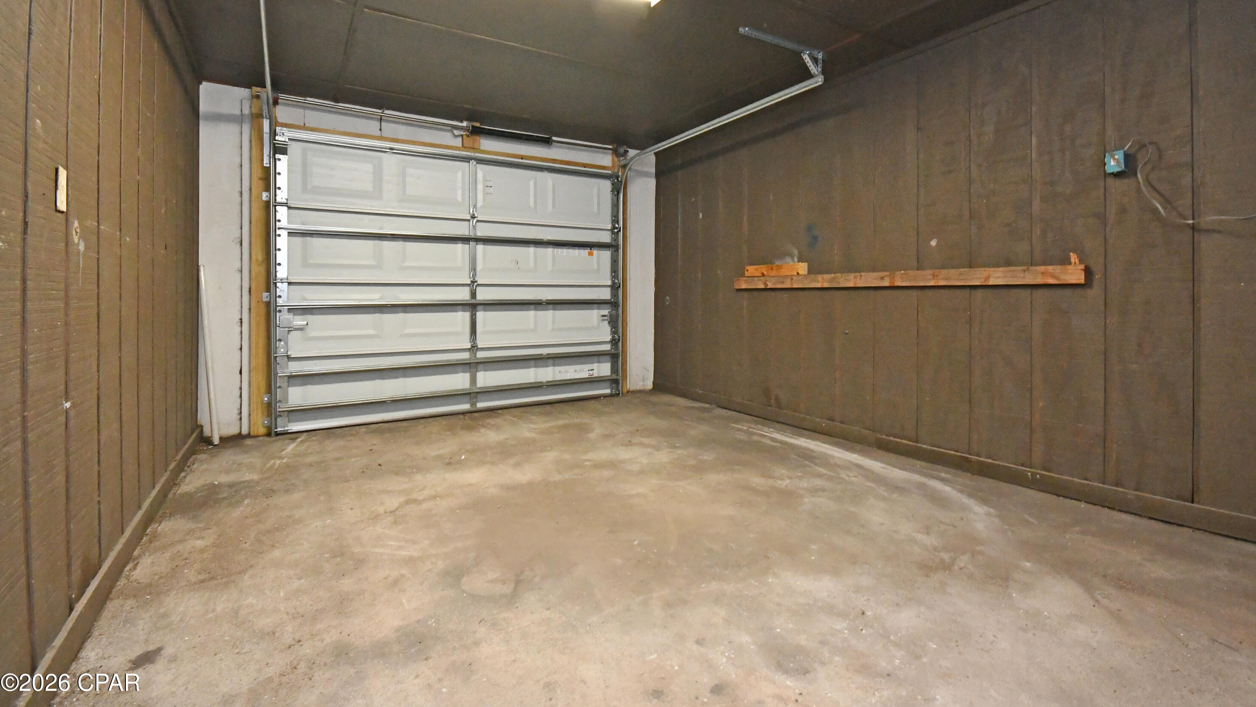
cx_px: 638
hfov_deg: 99.4
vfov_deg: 66.7
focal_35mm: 16
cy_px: 295
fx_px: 533
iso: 4000
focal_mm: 10
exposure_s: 1/30
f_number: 8
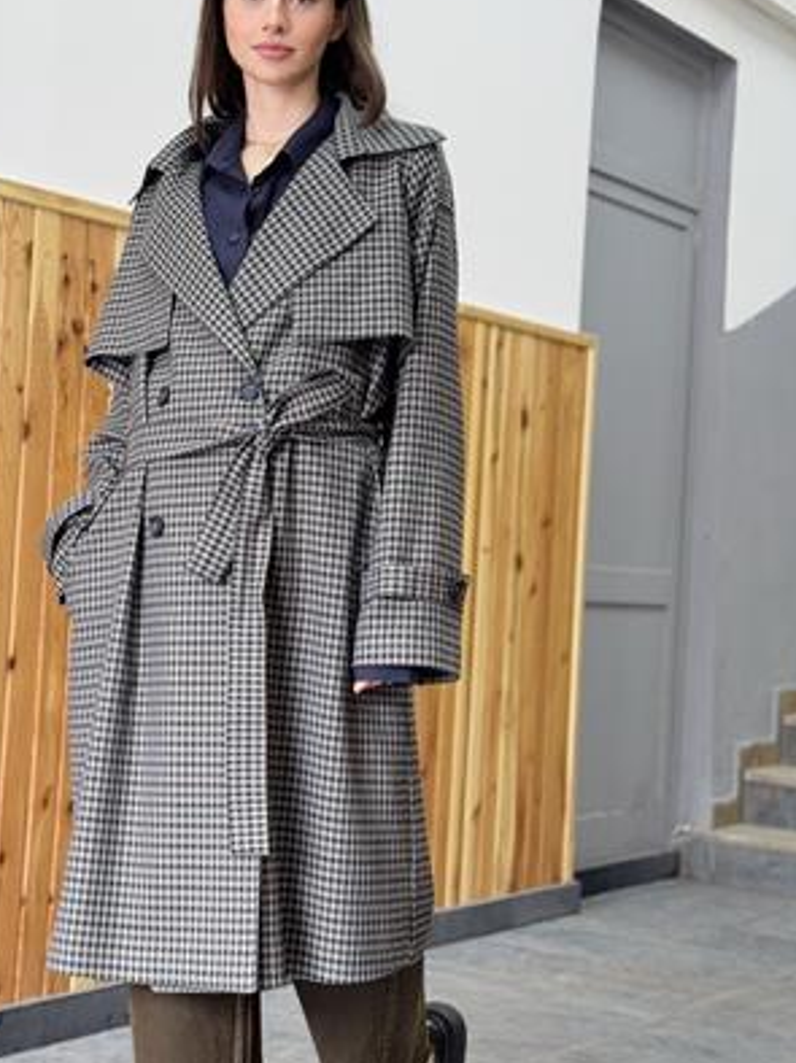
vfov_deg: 29.8
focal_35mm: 65
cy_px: 460
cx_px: 283
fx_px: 1995
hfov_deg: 22.5
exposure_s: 1/50
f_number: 1.78
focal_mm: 6.76
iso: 160
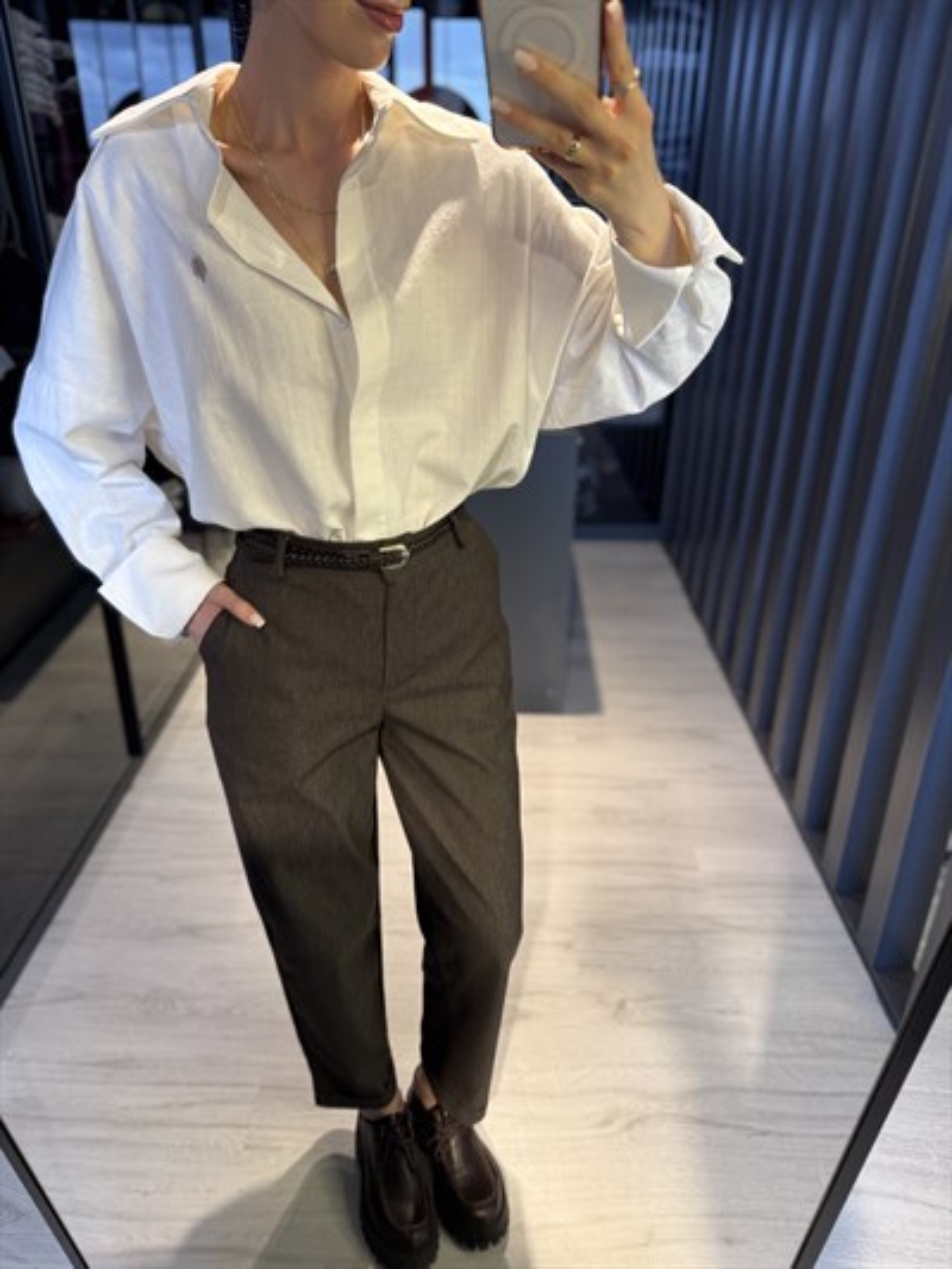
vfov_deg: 71.6
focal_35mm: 24
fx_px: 880
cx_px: 476
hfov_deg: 56.8
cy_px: 634
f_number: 1.78
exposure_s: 1/121
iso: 125
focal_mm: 6.76
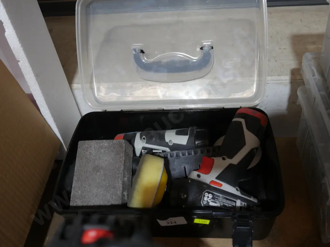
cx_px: 165
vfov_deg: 39.7
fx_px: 343
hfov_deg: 51.3
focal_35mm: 36
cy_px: 124
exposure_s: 1/60
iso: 500
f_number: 4
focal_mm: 18
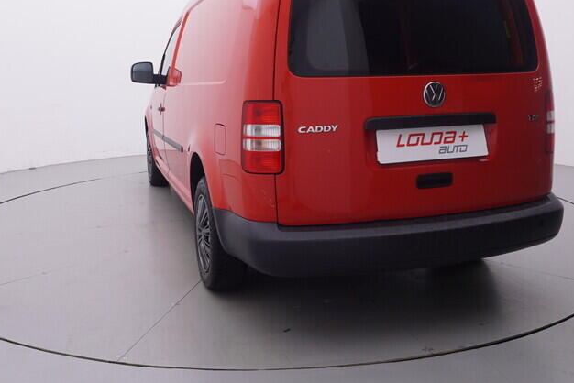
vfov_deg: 35.9
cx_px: 271
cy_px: 135
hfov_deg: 52.1
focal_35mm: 37
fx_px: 587
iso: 200
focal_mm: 15
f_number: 5
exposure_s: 1/80
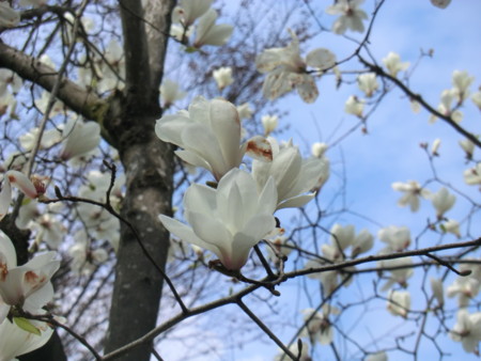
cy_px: 180
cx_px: 240
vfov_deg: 10.2
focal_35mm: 145
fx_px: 2016
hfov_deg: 13.6
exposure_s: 1/800
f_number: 4.6
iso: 80
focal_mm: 25.9
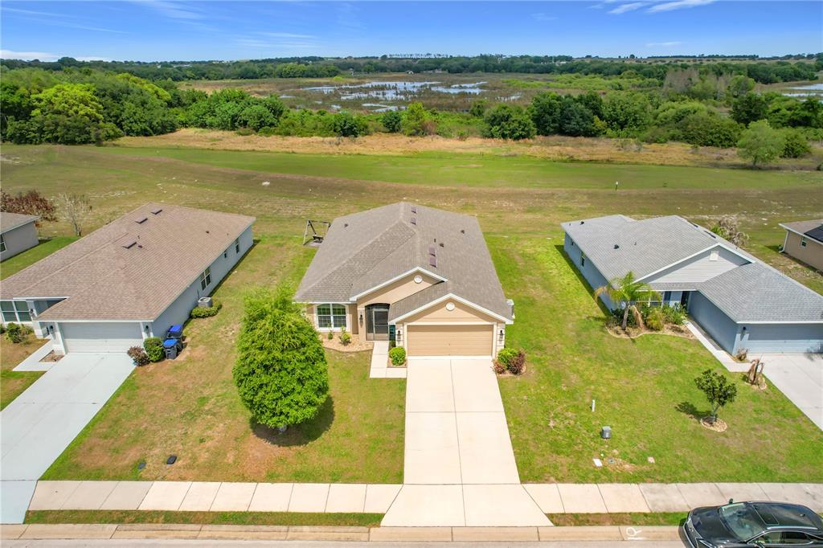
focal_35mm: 22
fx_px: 503
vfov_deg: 57.2
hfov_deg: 78.6
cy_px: 274
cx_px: 412
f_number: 2.8
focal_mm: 8.38
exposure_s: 1/4000
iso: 200
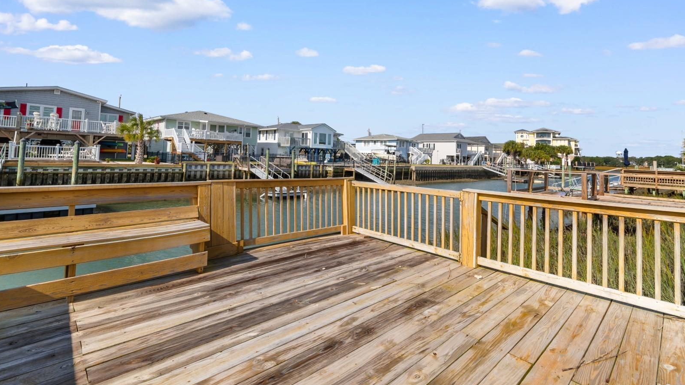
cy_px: 158
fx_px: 291
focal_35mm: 16
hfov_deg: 99.4
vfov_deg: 66.6
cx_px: 344
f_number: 10
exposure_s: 1/400
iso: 100
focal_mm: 10
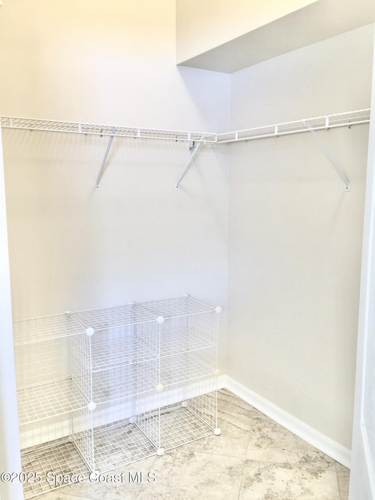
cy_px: 250
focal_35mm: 29
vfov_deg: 61.7
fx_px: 419
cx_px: 188
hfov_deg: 48.2
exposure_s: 1/15
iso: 100
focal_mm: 4.15
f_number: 2.2
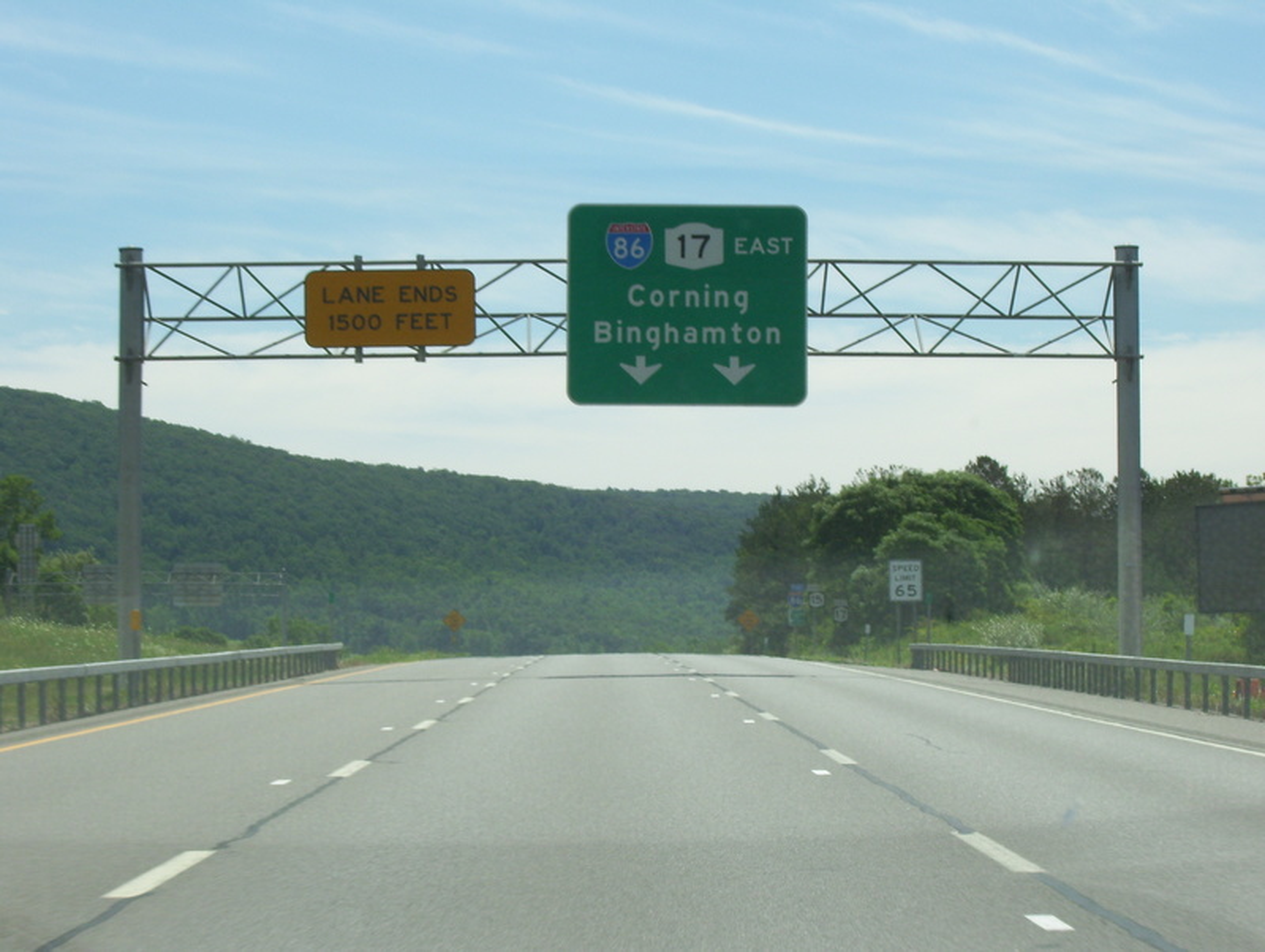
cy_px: 476
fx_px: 3951
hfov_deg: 18.2
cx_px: 632
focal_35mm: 108
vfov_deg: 13.7
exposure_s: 1/250
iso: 80
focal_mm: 18
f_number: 8
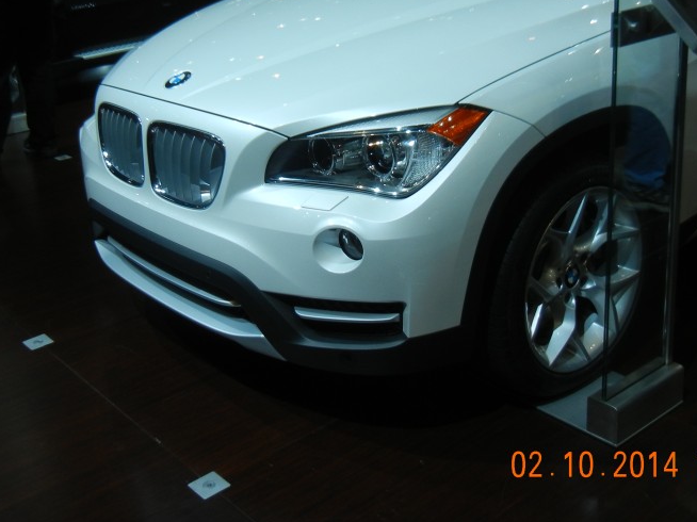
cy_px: 141
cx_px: 301
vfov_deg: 30.4
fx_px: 946
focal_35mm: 47
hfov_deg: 40.4
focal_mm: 5.4
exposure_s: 1/151
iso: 160
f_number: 3.5
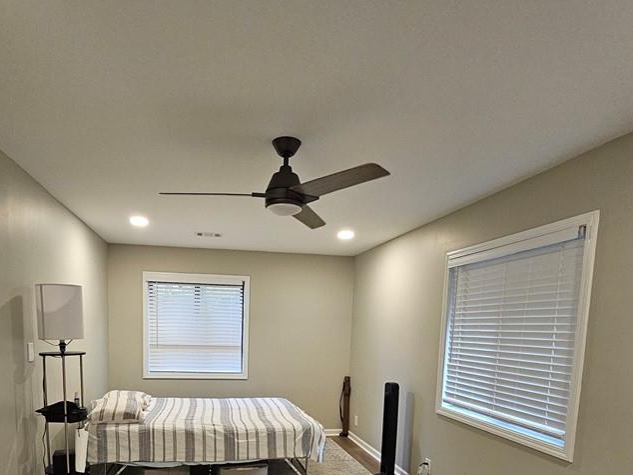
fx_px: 384
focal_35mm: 21
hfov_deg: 78.4
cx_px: 263
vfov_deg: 59.3
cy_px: 368
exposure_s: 1/60
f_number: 2.2
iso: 250
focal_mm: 2.2
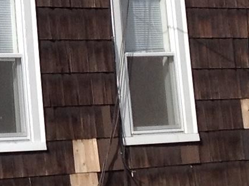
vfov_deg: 7.0
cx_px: -198
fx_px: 1515
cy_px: -54
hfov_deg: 9.0
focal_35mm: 211
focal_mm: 4.28
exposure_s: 1/1314
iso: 50
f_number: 2.4
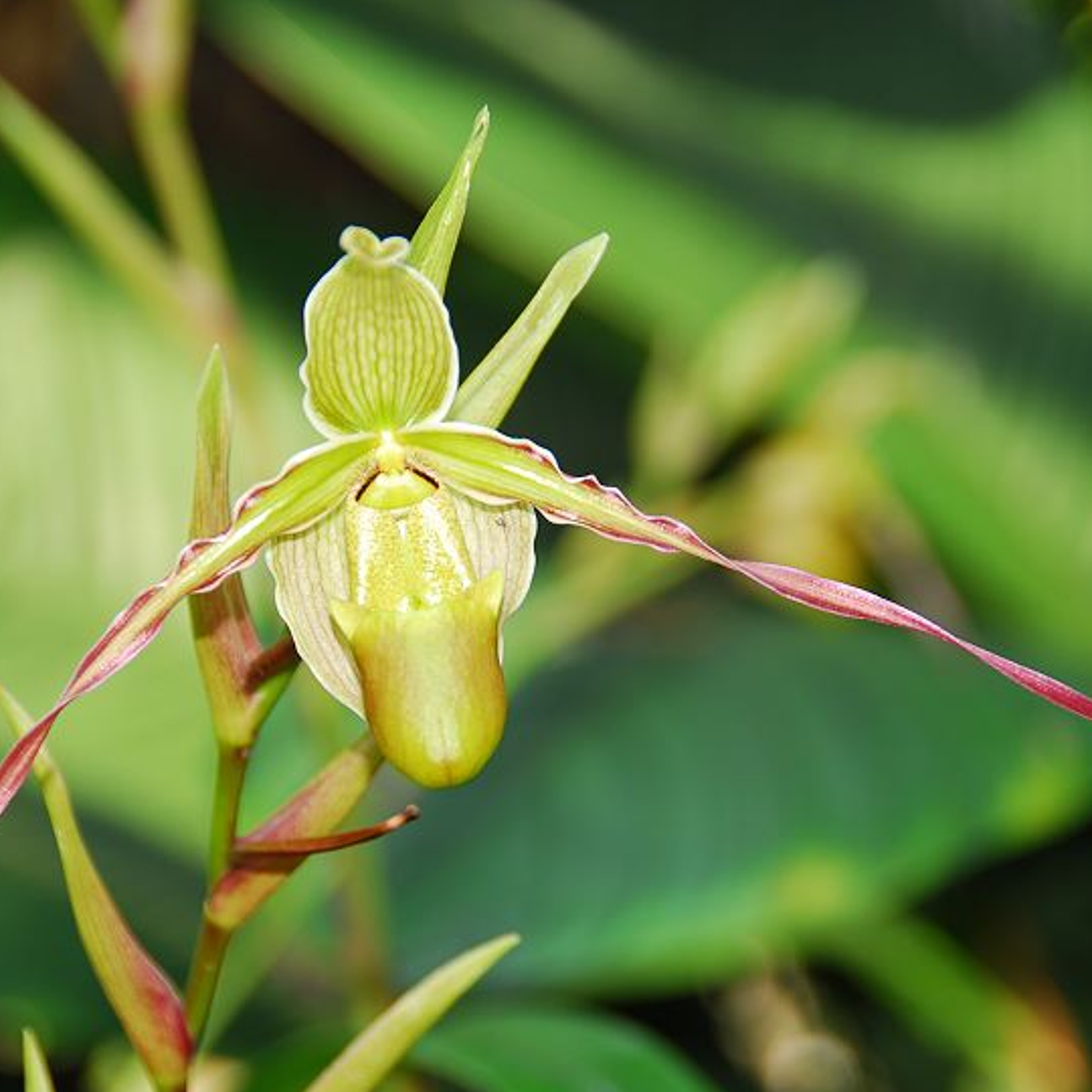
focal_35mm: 202
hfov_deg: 8.7
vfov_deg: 8.7
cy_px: 546
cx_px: 420
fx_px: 7197
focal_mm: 105
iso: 100
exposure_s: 1/30
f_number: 5.3
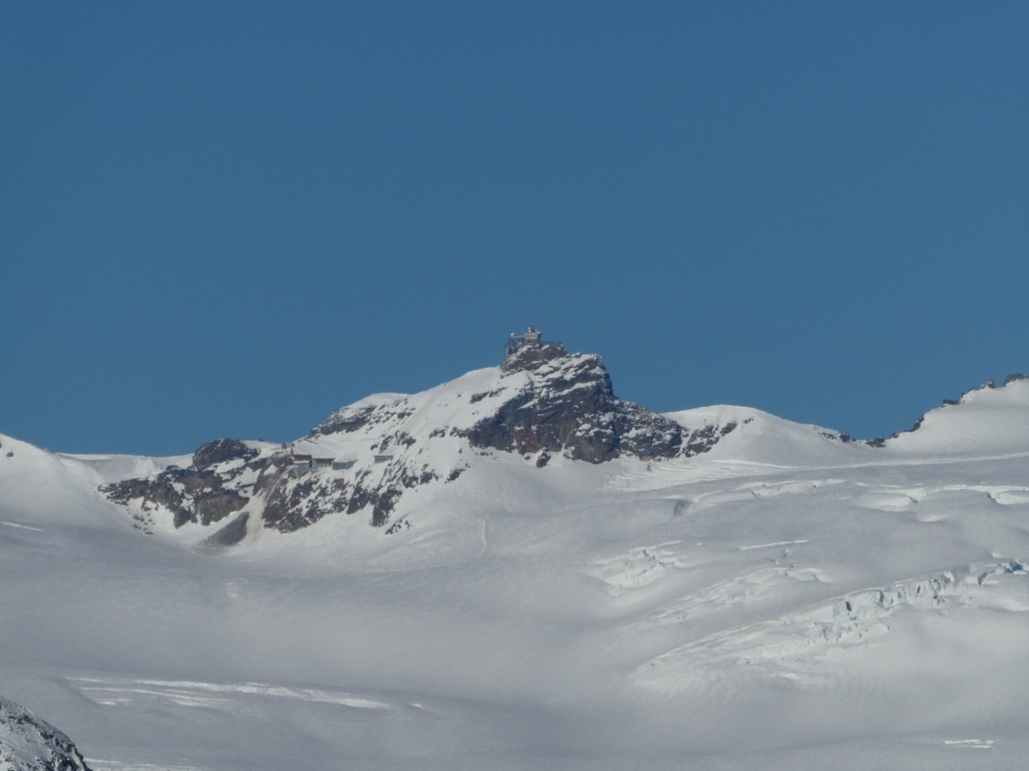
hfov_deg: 3.5
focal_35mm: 568
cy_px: 386
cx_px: 514
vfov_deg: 2.6
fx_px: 16884
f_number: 8
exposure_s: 1/1000
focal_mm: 101.7
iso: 80
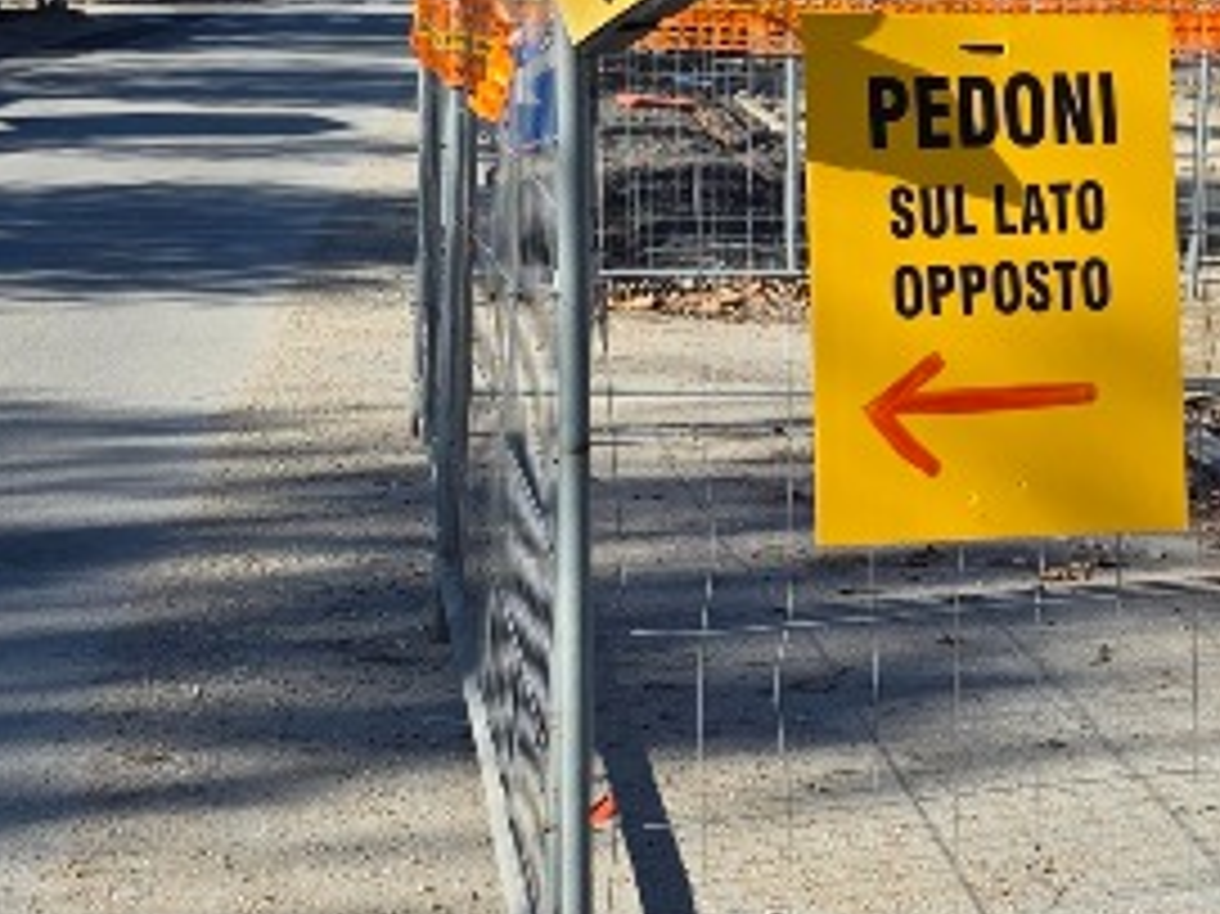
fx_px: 3593
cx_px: 1364
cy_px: 104
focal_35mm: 102
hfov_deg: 18.5
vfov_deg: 14.4
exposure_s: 1/5447
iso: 80
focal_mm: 6.3
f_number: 1.7
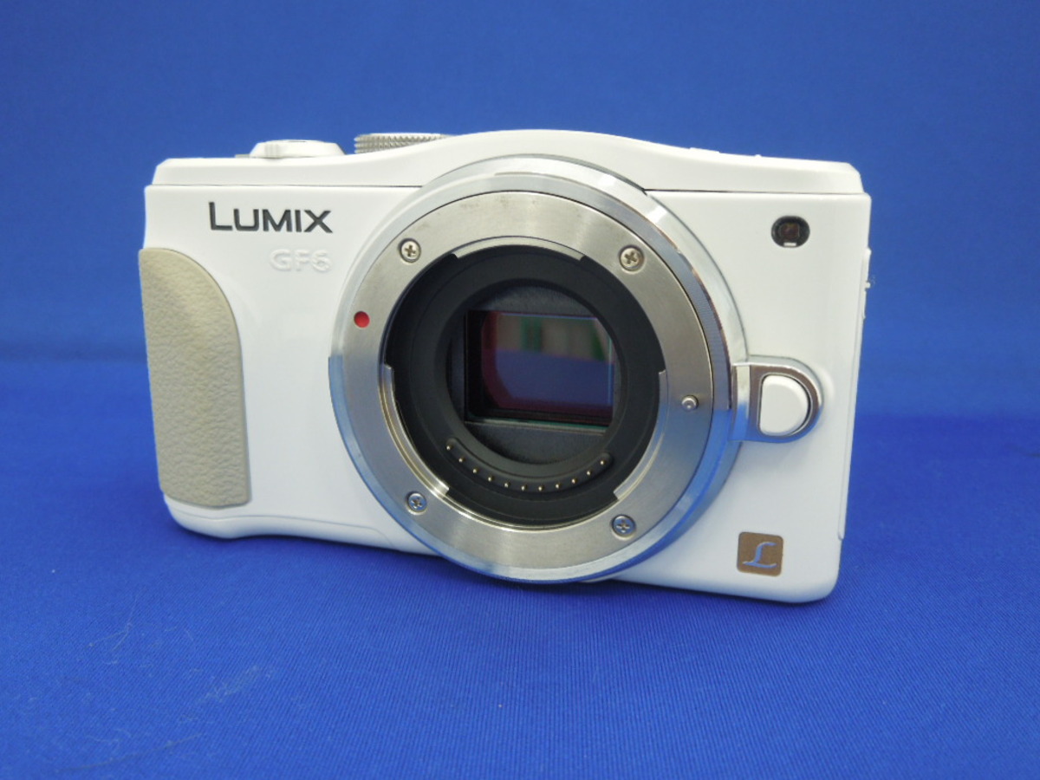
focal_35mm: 31
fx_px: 931
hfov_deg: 58.4
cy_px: 390
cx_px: 520
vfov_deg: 45.4
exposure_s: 1/30
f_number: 3.6
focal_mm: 5.6
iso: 250
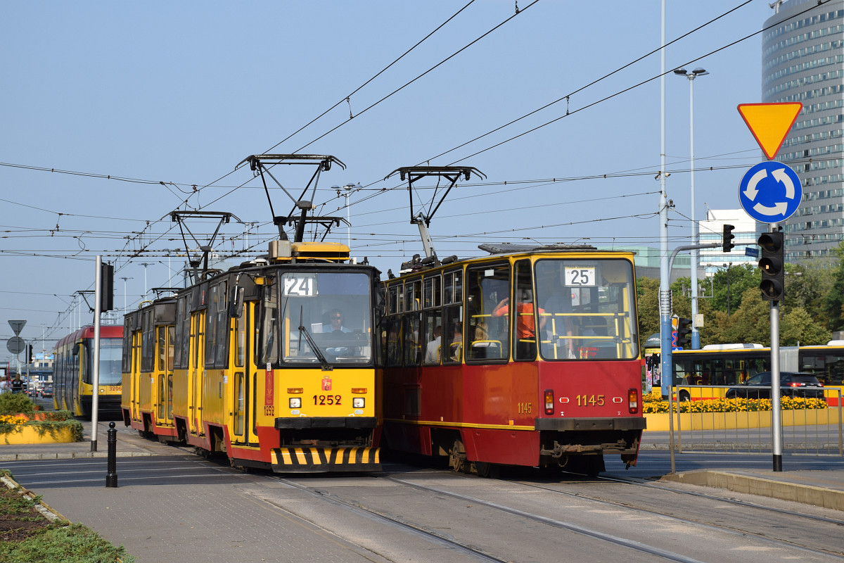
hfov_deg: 22.6
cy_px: 282
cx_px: 422
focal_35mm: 90
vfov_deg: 15.2
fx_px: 2110
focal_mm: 60
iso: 100
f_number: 9
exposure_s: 1/200
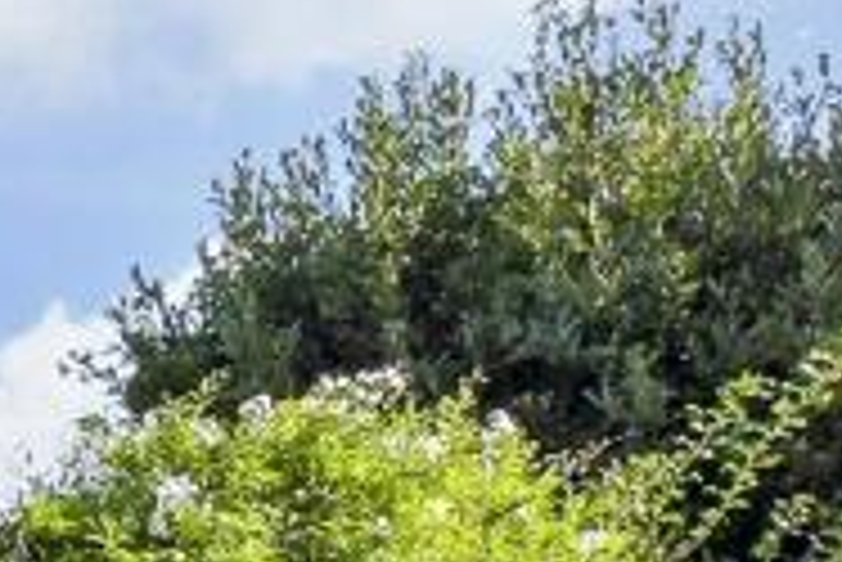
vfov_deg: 12.8
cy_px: 1140
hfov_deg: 15.4
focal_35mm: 93
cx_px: -1031
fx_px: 2177
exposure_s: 1/250
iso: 500
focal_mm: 11.5
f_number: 13
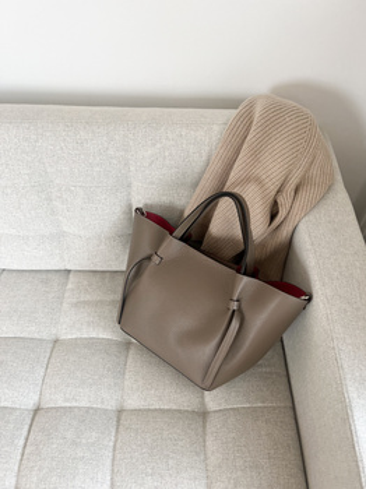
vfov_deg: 67.3
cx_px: 183
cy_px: 244
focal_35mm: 26
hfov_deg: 53.0
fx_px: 367
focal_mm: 5.7
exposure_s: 1/120
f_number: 1.5
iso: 125
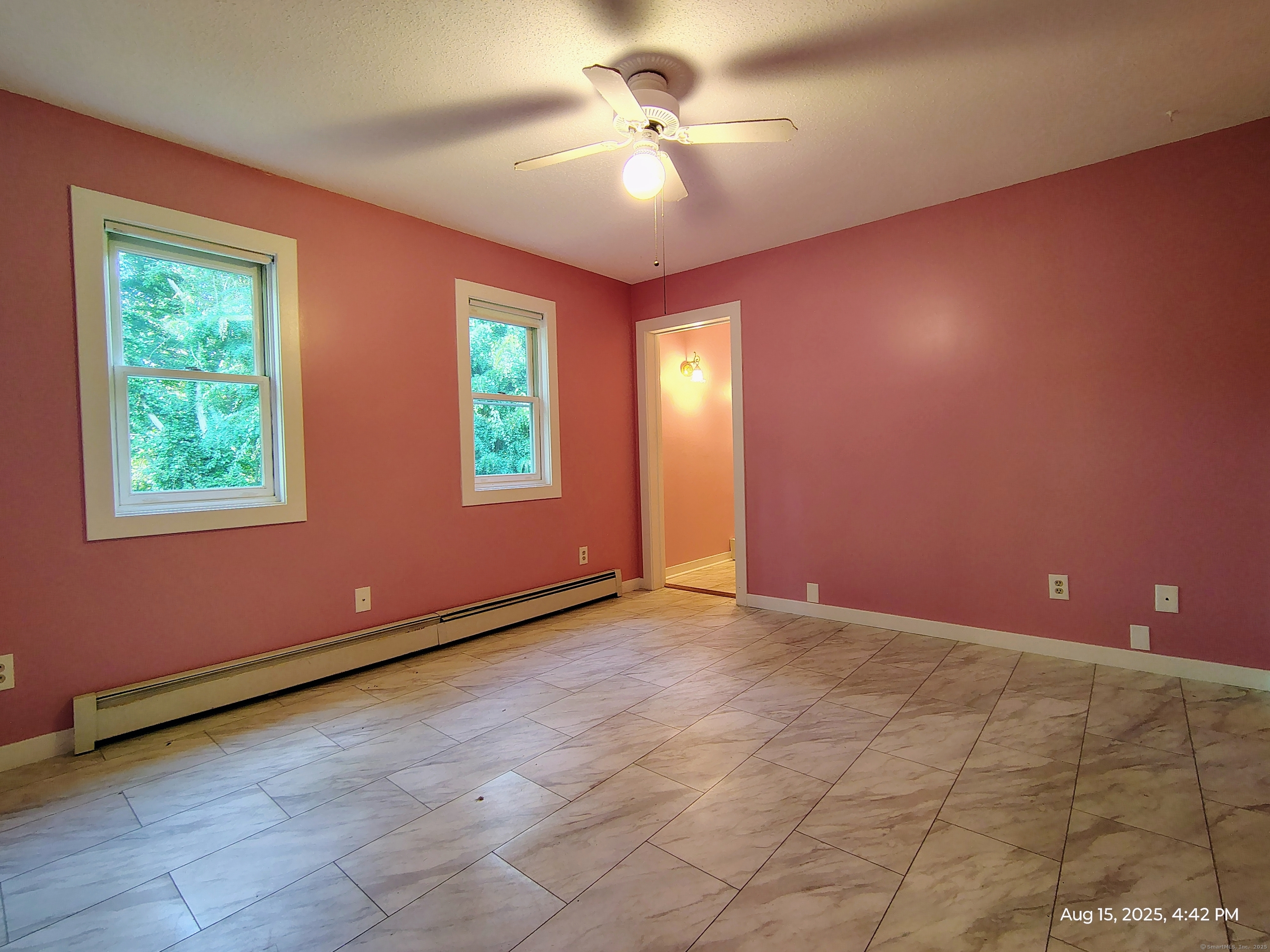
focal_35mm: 16
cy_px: 476
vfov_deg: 78.1
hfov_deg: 94.5
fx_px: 587
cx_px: 635
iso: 369
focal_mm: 2.13
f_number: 2.2
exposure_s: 1/30
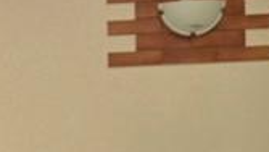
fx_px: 1338
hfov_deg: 10.7
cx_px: -222
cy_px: 289
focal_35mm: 188
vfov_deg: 6.3
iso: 800
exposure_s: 1/125
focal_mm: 25
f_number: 4
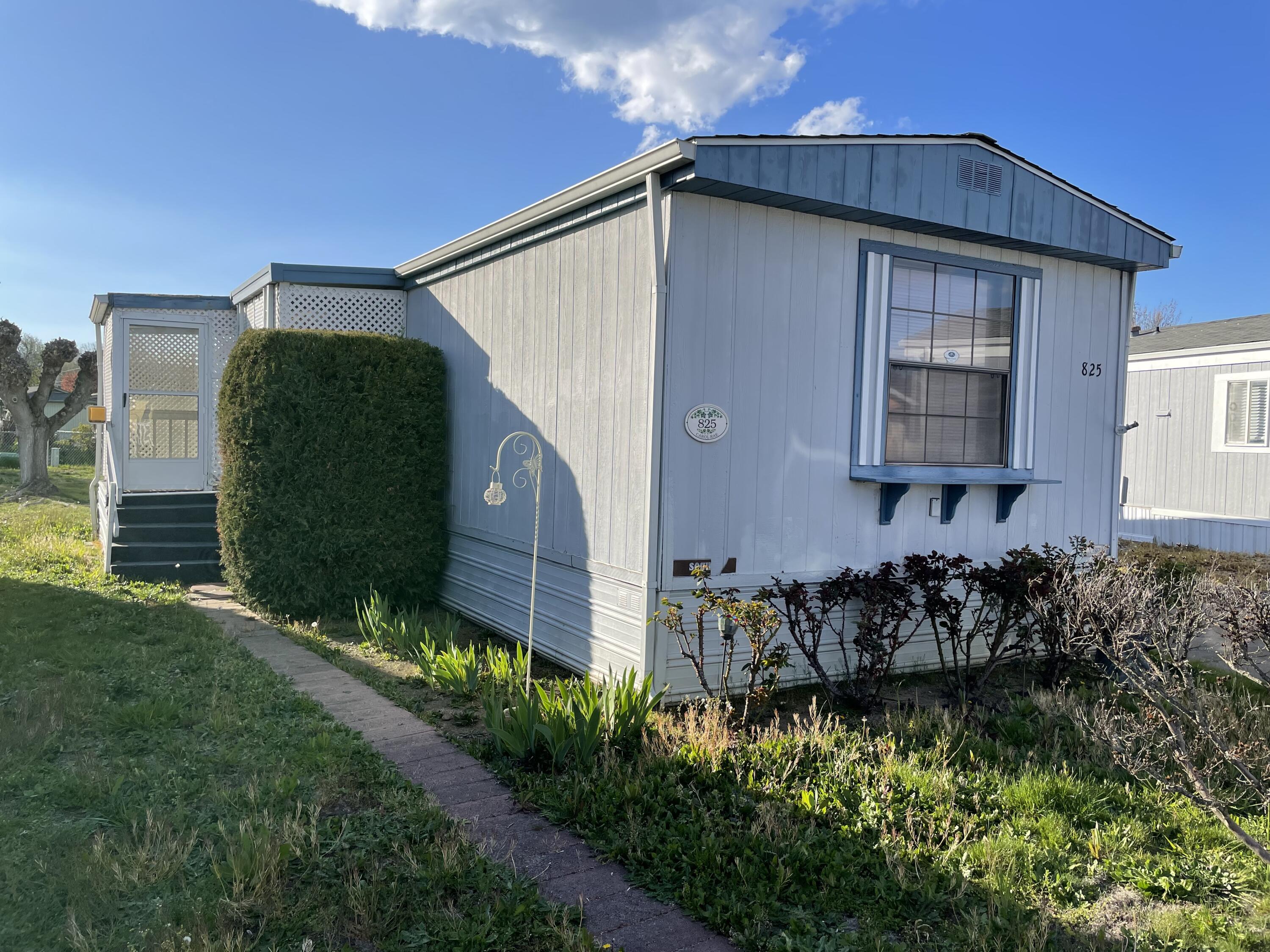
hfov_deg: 67.3
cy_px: 476
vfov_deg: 53.1
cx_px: 635
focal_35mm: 26
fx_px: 954
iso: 32
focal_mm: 4.2
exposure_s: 1/2304
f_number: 1.6
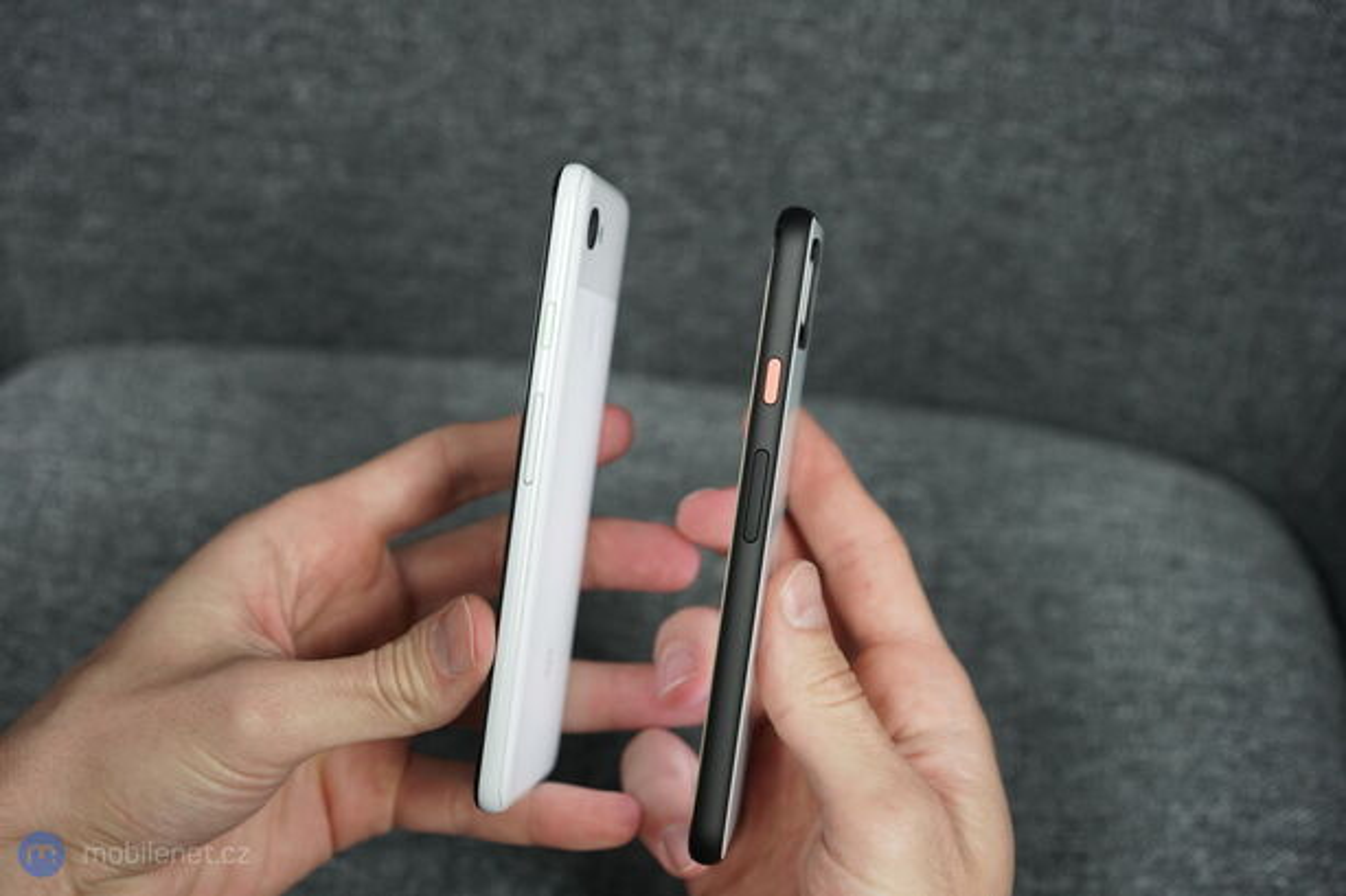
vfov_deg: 24.6
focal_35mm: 55
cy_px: 448
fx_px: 2056
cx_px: 673
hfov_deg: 36.3
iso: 1600
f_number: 4.5
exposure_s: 1/160
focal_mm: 55
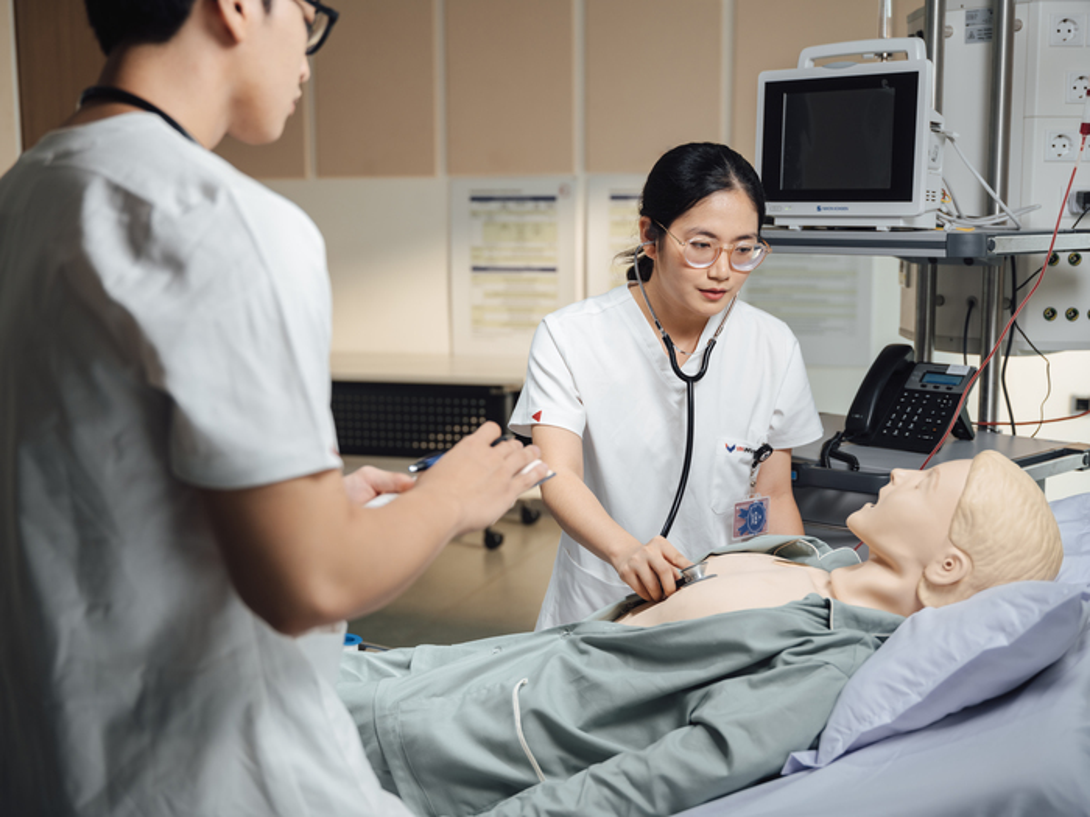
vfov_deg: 30.3
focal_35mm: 48
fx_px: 1511
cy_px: 408
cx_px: 545
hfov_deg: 39.7
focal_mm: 61
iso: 320
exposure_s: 1/125
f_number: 4
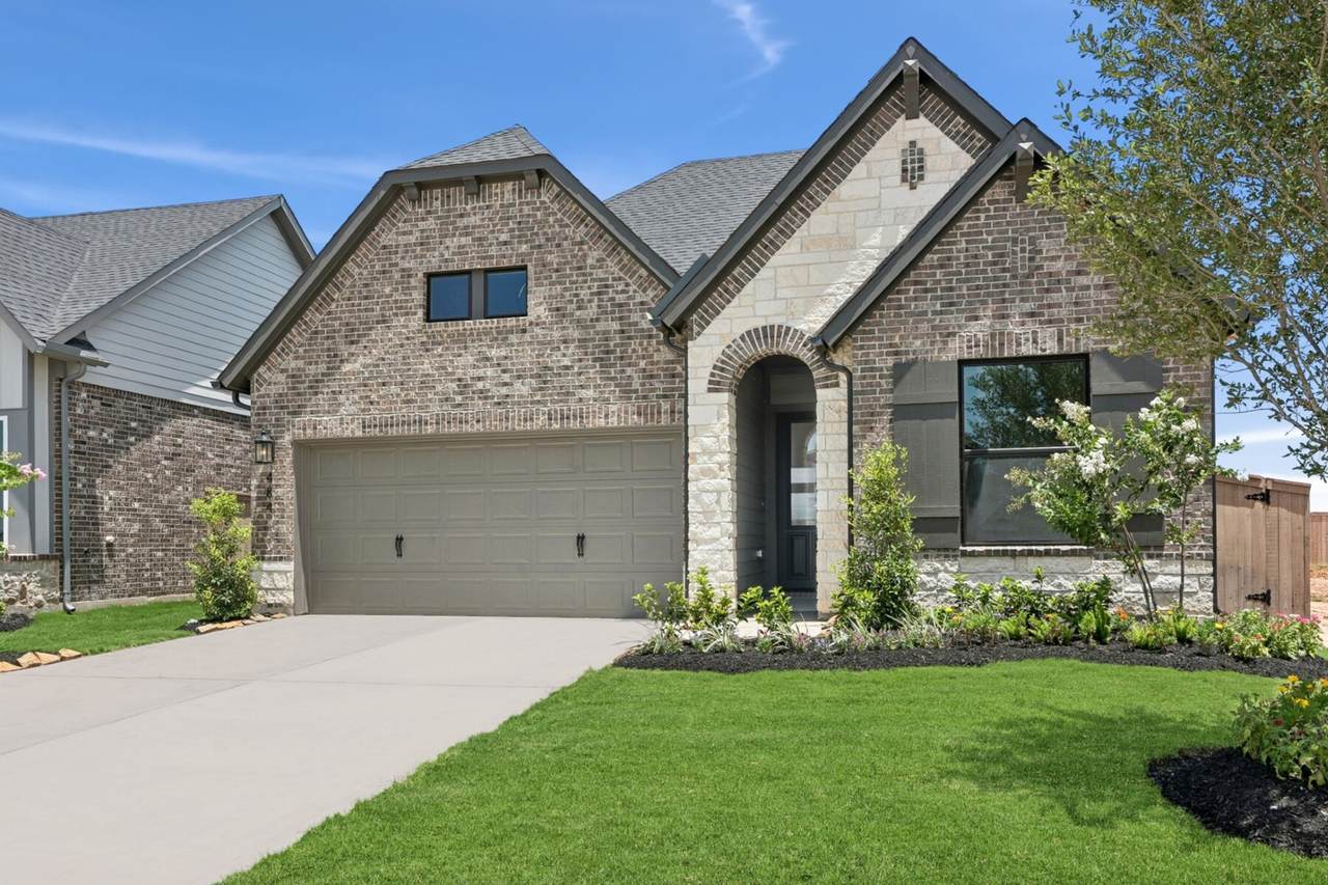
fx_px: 775
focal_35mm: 21
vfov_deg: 59.5
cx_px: 664
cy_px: 442
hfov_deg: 81.2
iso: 100
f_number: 10
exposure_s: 1/200
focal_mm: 21
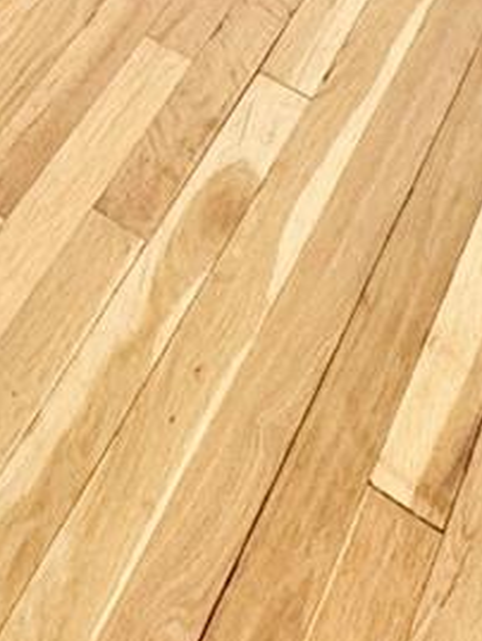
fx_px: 1484
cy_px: -1172
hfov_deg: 17.8
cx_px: -45
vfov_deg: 12.4
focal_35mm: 80
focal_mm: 2.22
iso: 200
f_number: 2.2
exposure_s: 1/120
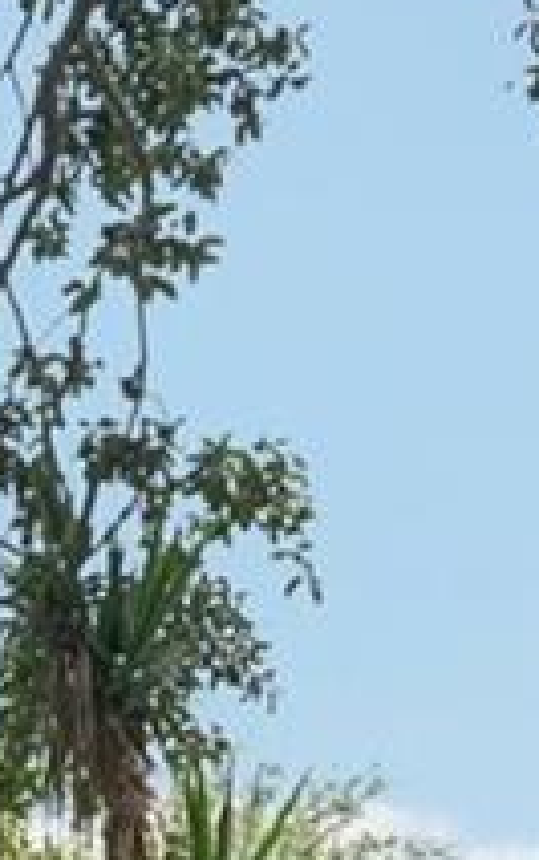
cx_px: -839
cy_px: 1594
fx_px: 2883
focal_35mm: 123
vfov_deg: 14.6
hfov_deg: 9.3
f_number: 8
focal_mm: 16
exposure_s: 1/250
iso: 400
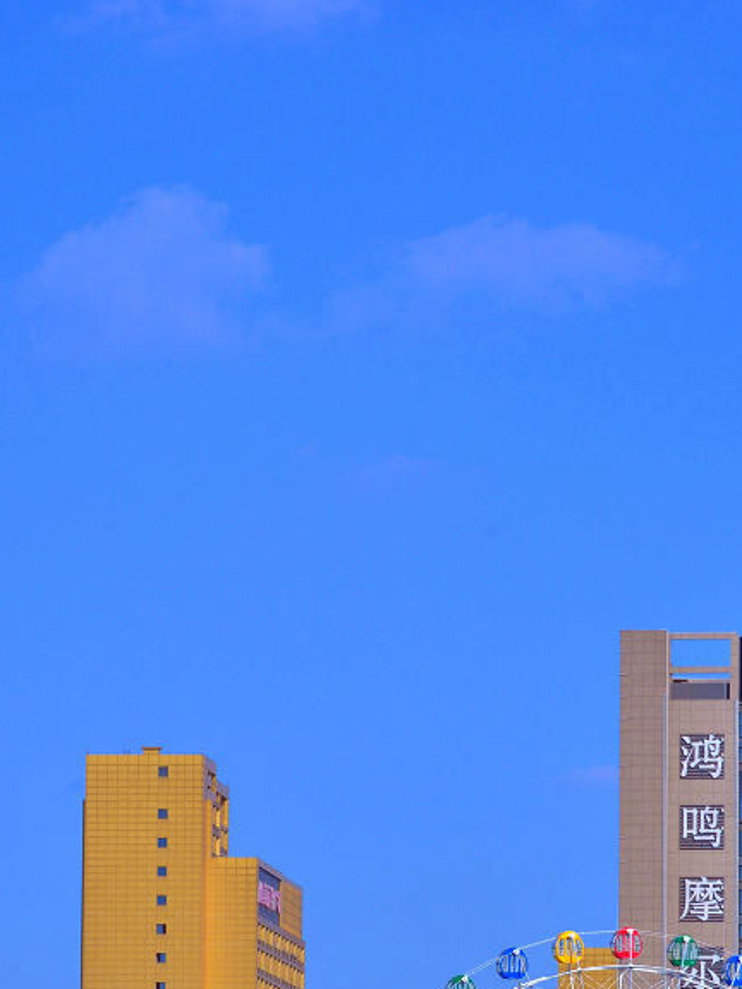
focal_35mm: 225
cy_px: 769
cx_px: 478
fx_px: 6431
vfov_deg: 8.8
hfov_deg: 6.6
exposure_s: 1/160
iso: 200
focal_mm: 100
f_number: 16
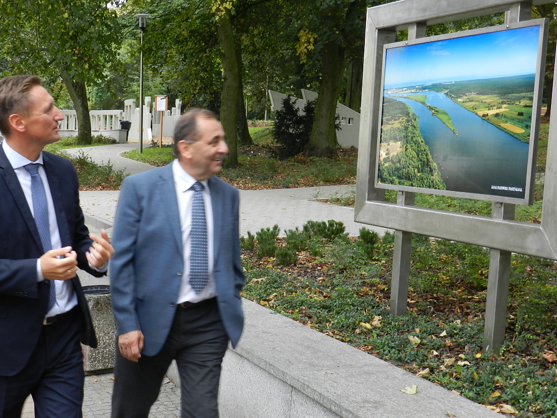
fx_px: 869
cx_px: 245
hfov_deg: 35.5
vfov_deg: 27.0
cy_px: 240
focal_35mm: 54
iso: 160
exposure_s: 1/50
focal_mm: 8.1
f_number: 4.2
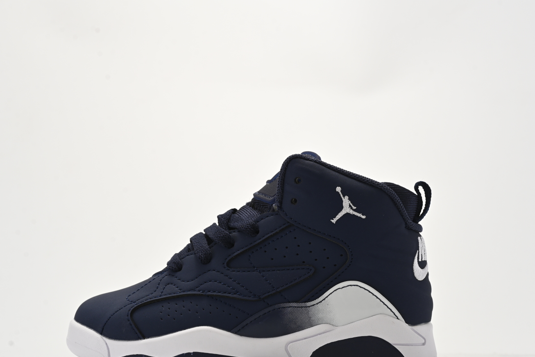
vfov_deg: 21.9
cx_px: 264
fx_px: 921
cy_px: 202
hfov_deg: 32.4
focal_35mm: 62
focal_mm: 50
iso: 100
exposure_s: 1/100
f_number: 10
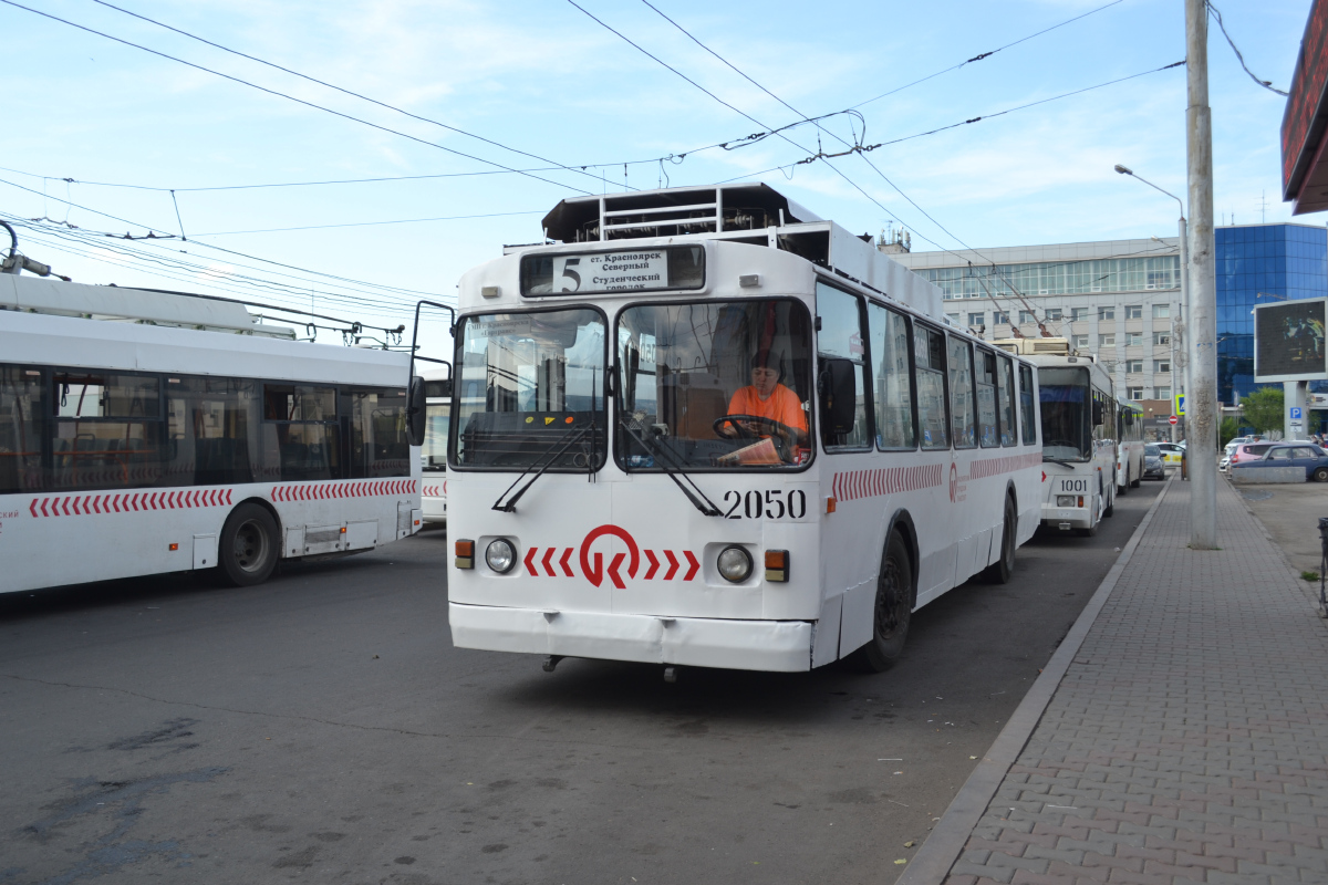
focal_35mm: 36
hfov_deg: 53.1
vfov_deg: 36.9
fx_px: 1328
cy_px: 442
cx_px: 664
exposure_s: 1/200
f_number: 7.1
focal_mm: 24
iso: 100
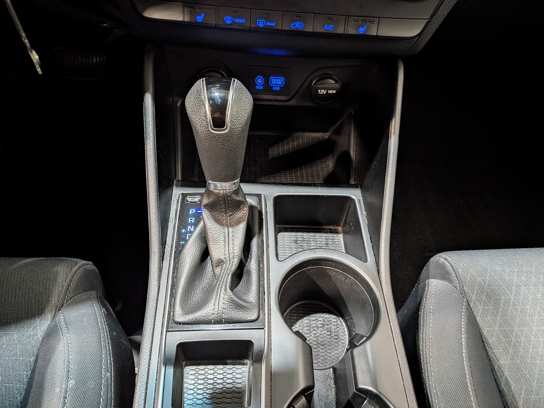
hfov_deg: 71.6
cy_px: 204
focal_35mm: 24
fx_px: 377
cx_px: 272
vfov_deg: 56.8
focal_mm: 4.53
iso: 28
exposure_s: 1/16.7
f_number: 1.7
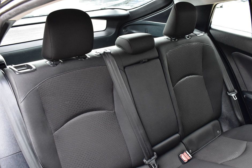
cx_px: 129
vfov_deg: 36.8
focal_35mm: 36
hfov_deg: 53.2
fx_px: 252
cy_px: 88
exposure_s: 1/15
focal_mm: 22
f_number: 6.3
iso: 1100
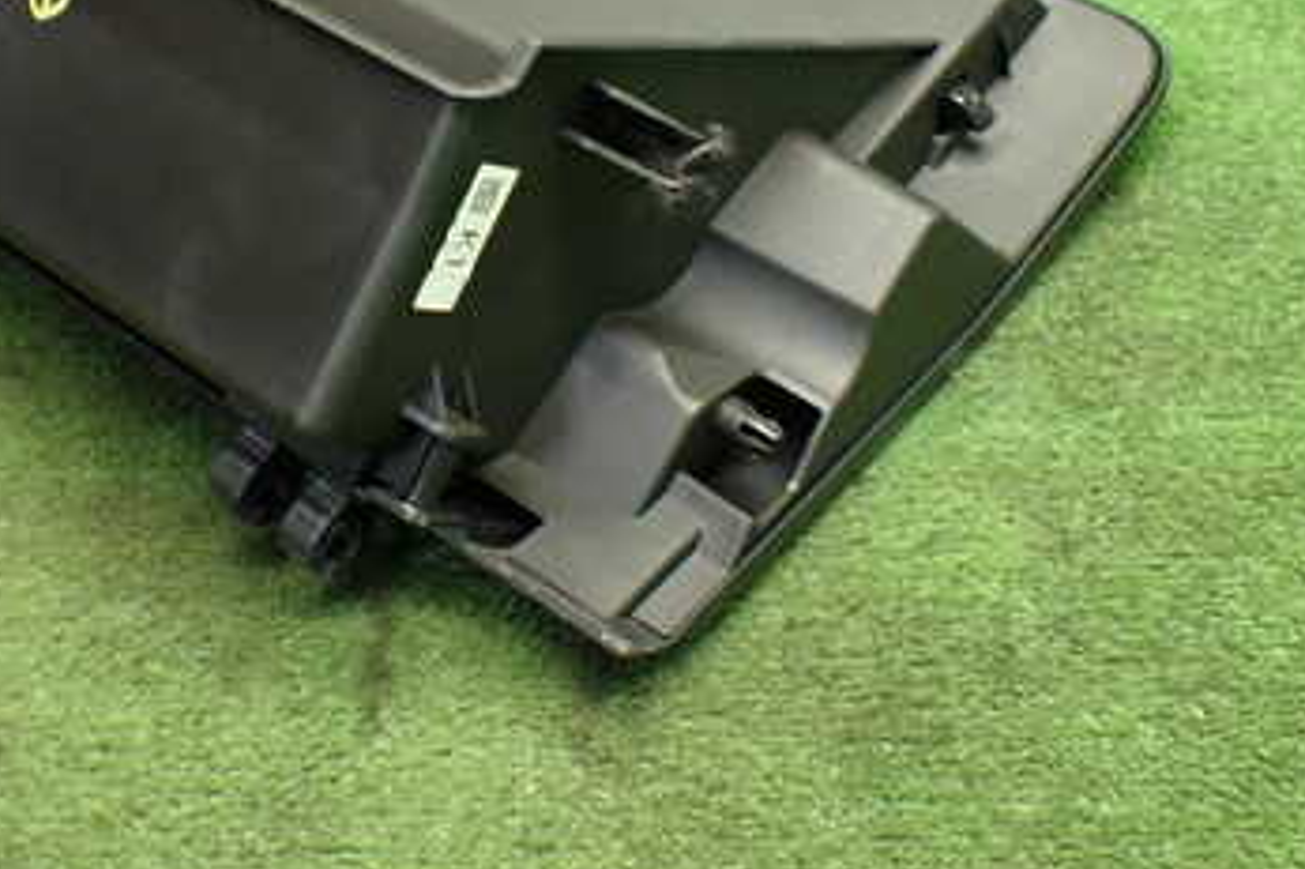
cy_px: 139
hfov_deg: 36.5
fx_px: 1956
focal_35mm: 54
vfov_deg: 24.5
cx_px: 436
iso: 800
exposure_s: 1/80
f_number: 2.3
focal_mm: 5.4
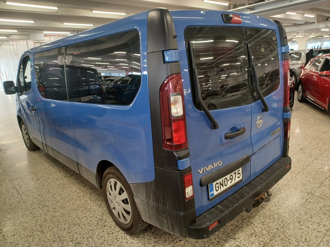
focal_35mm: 25
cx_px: 165
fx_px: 238
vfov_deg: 54.9
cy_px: 124
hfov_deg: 69.4
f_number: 1.8
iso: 320
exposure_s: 1/50
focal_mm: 4.6
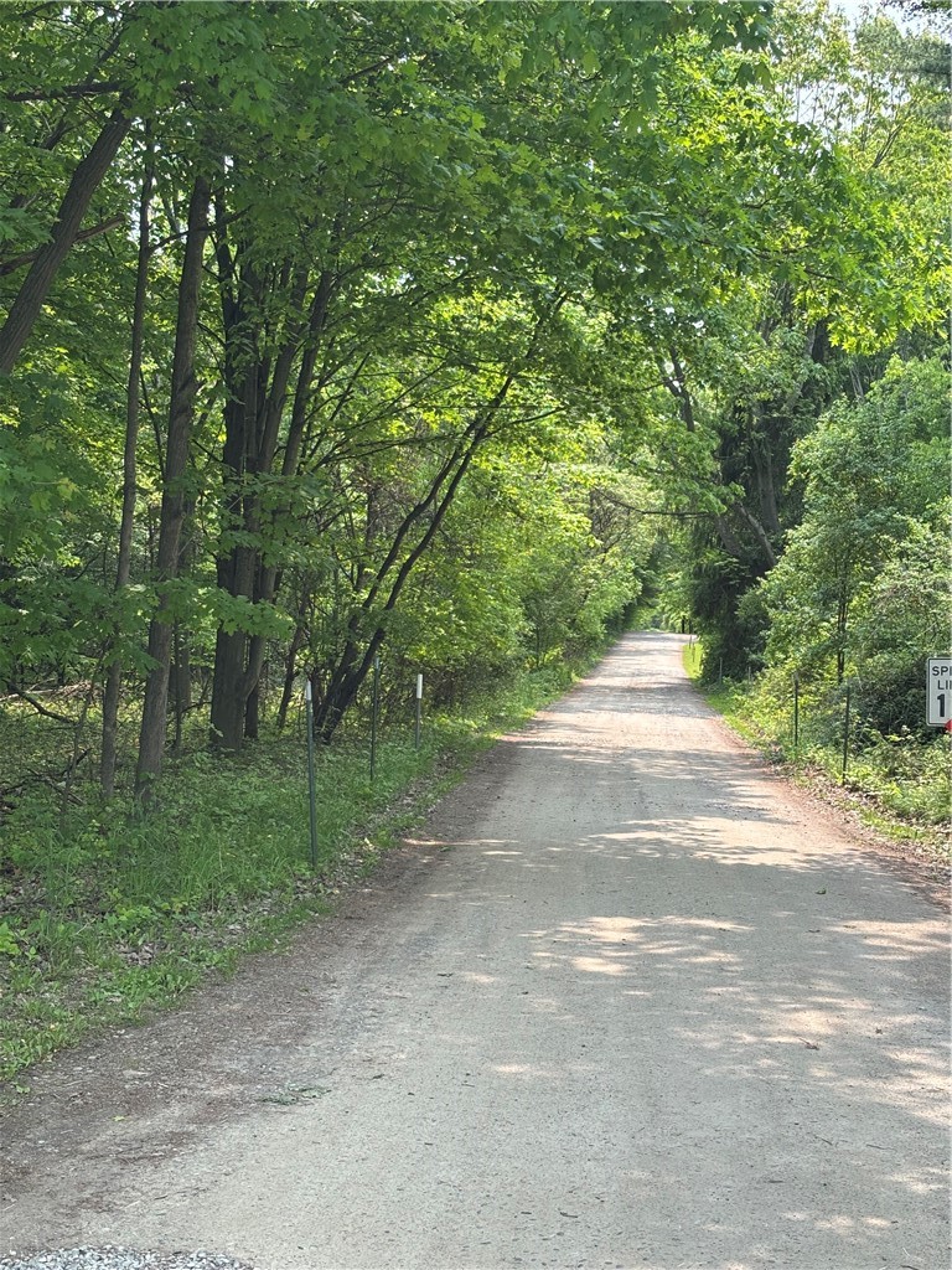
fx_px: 1907
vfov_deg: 36.8
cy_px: 635
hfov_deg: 28.0
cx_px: 476
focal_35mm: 52
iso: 32
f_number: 1.6
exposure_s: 1/458
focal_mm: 5.96
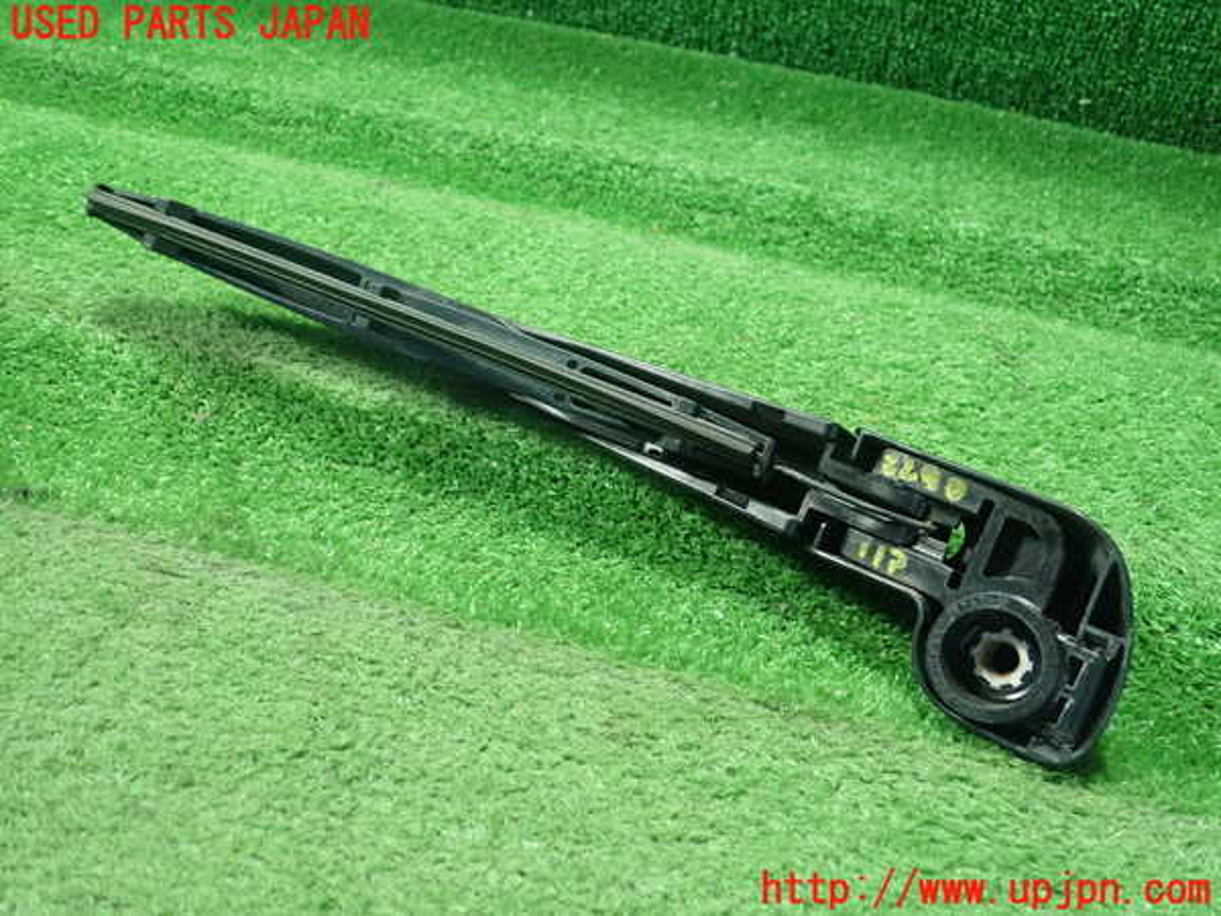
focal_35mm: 30
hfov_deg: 60.0
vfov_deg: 46.8
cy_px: 458
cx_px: 610
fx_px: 1058
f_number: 2.3
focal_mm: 5.5
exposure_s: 1/125
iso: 640
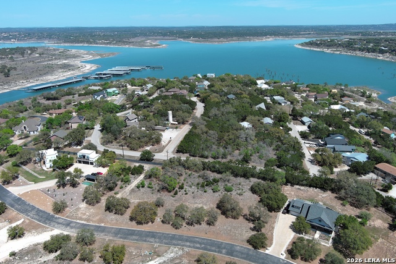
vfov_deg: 45.0
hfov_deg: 63.6
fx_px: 319
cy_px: 132
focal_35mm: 29
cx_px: 198
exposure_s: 1/1511
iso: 100
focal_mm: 10.57
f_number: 2.8
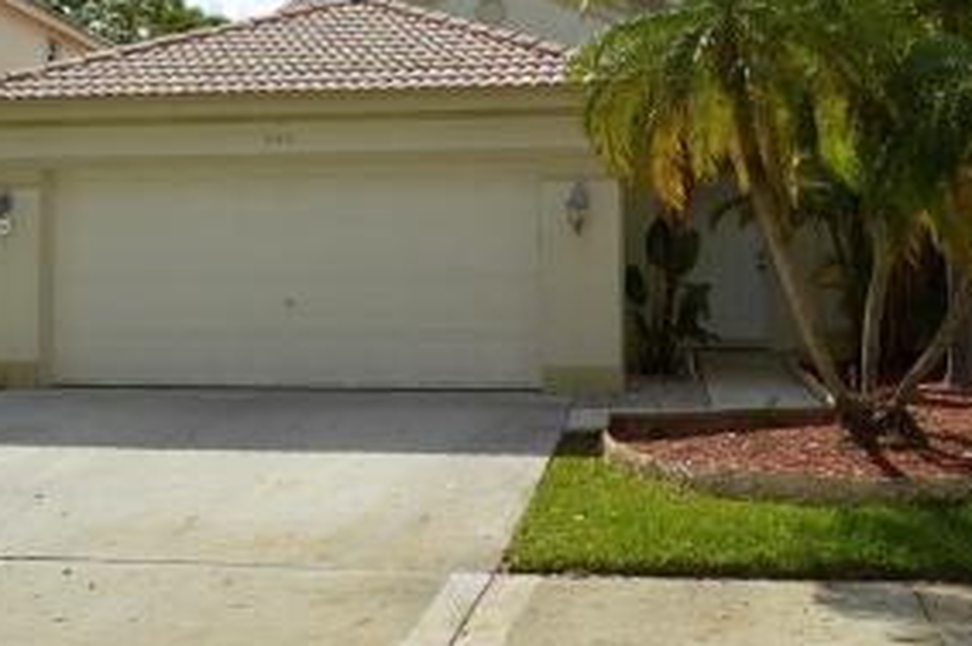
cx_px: 479
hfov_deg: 45.5
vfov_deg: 30.9
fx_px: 1160
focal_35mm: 43
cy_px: 230
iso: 100
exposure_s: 1/200
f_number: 9
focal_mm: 18
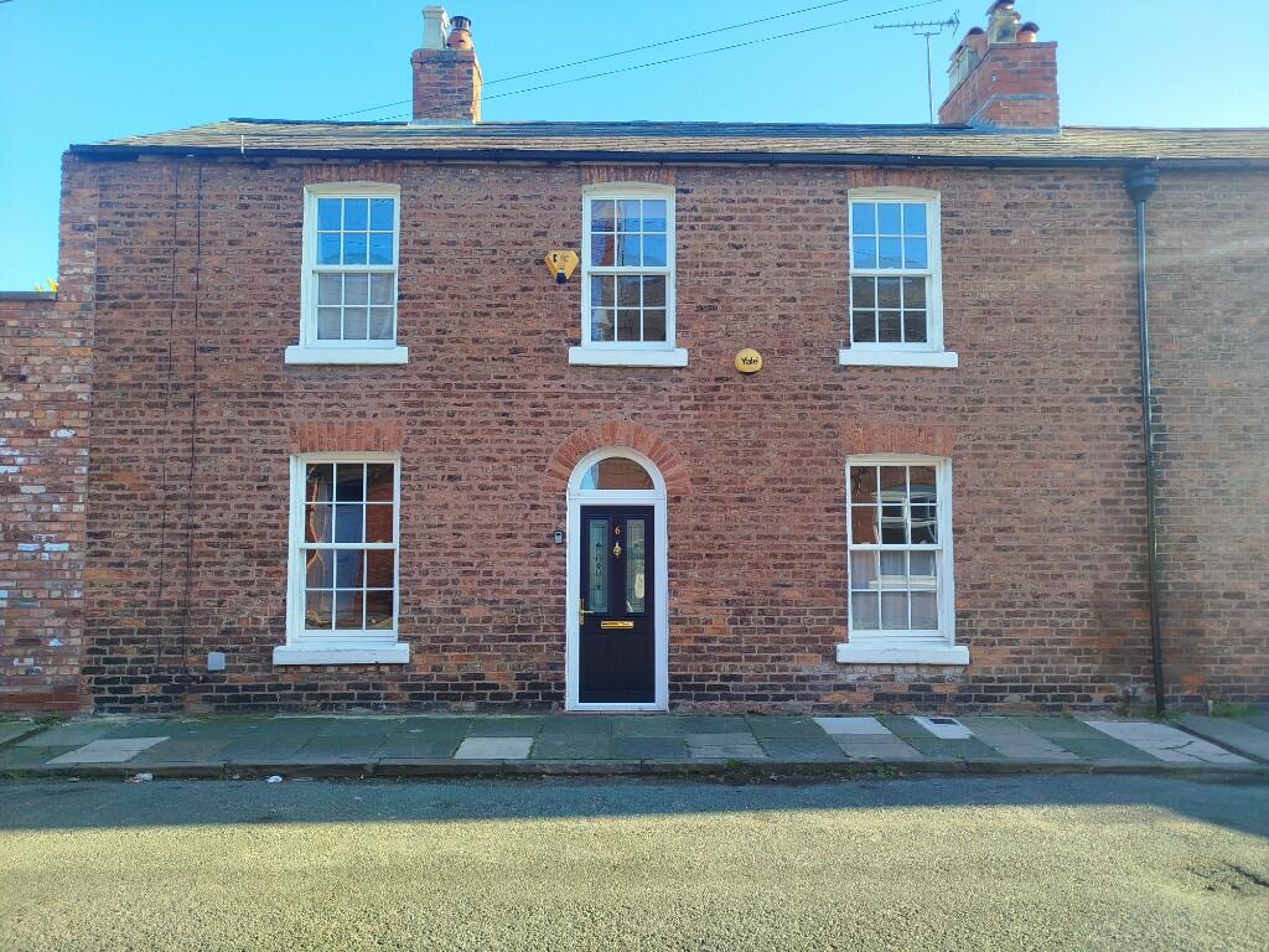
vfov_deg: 56.8
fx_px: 880
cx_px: 634
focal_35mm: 24
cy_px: 476
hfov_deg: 71.6
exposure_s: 1/215
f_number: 1.7
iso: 50
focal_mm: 5.31
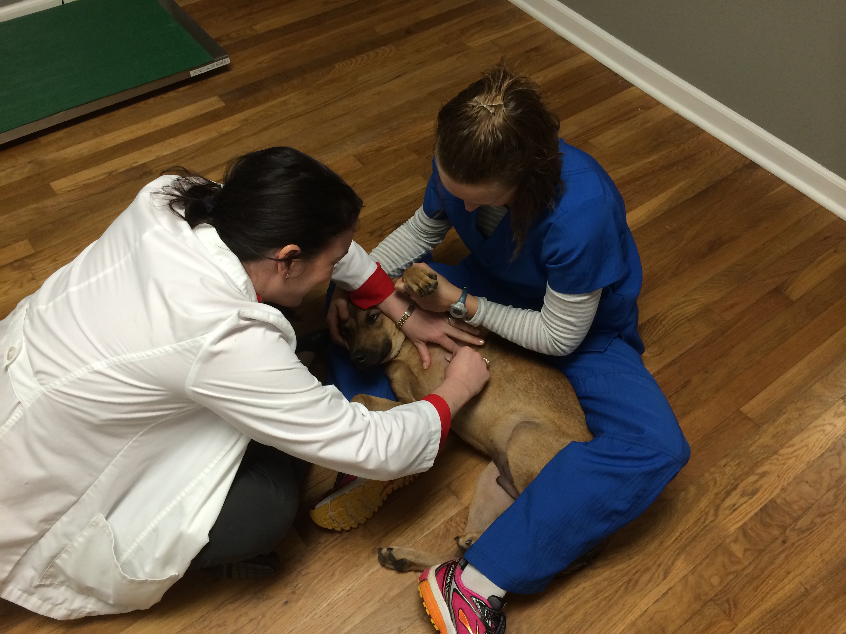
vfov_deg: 46.8
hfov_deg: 60.0
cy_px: 317
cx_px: 423
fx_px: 733
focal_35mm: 30
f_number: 2.2
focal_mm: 4.12
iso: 50
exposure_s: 1/30
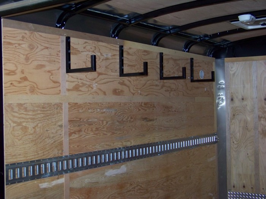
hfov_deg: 34.9
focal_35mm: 55
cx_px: 133
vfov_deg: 26.6
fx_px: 423
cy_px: 100
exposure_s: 1/30
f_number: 3.2
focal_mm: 9.36
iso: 200
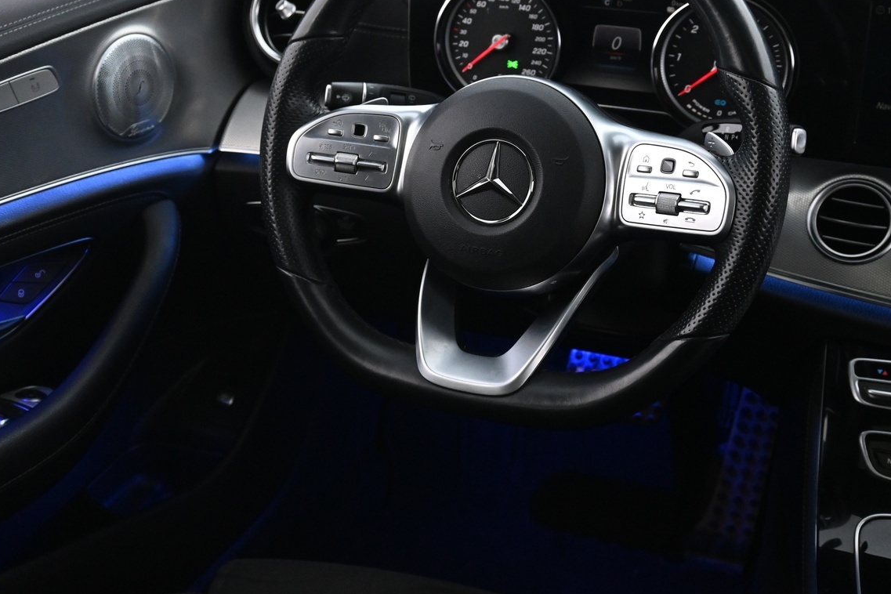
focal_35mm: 48
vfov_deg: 27.8
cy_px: 181
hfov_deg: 41.0
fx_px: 1190
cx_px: 490
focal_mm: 22.5
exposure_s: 1/40
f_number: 4
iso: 2500
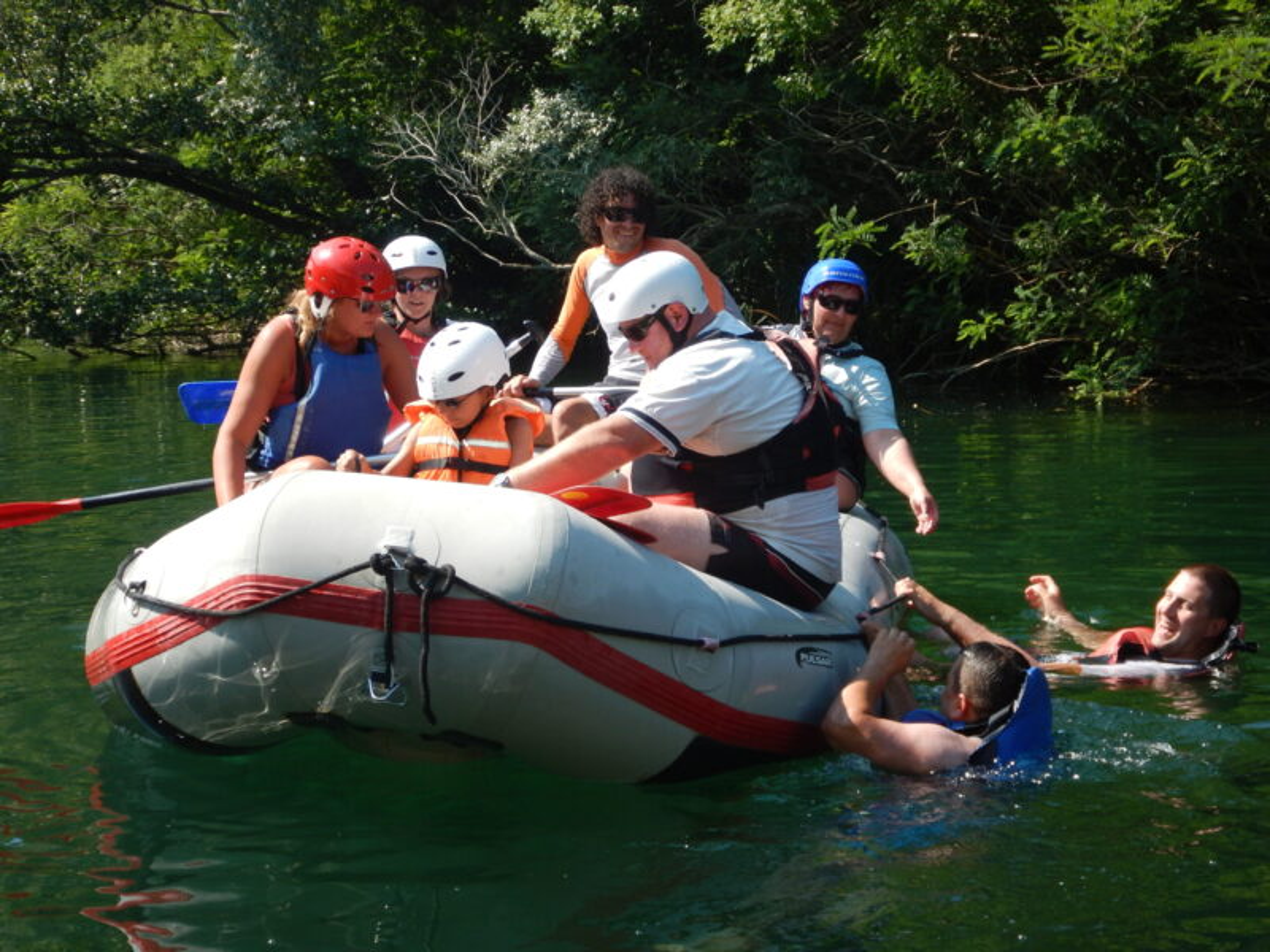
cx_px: 635
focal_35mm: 78
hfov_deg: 25.0
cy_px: 476
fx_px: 2862
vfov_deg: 18.9
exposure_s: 1/400
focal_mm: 14.1
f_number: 4.6
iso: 125
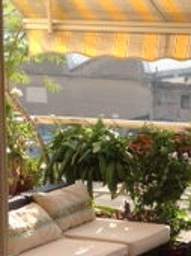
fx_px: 974
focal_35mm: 132
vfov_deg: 14.7
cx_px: 144
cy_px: 250
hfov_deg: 11.2
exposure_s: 1/435
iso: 50
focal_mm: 4.28
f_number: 2.4
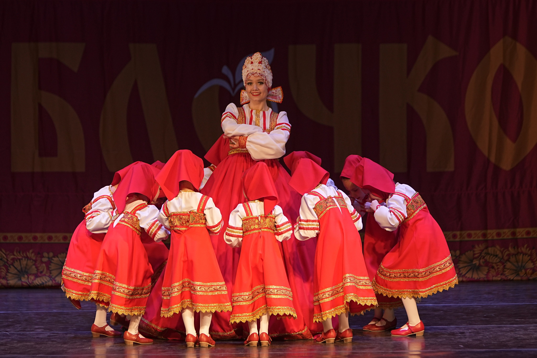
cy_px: 179
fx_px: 2909
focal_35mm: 195
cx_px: 268
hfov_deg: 10.5
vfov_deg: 7.0
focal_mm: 130
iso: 640
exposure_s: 1/400
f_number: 2.8
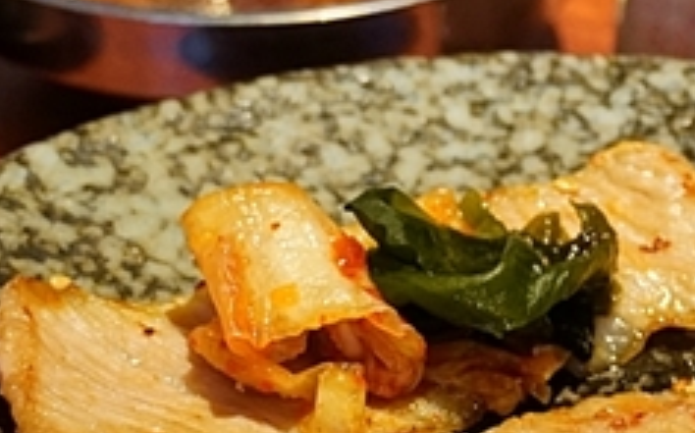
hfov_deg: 11.4
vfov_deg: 7.2
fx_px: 3441
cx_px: 645
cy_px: 56
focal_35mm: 182
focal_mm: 33
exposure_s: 1/30
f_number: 4.5
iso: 2000
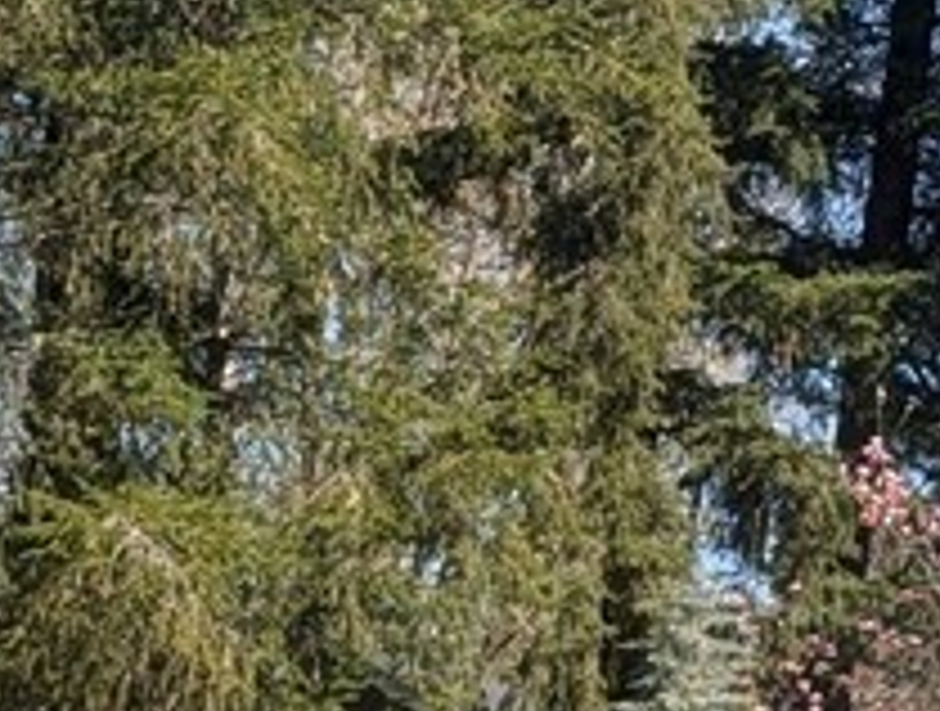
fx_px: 4984
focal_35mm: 183
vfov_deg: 8.2
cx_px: 2973
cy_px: 277
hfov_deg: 8.6
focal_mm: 6.9
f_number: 1.68
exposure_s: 1/512
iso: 24
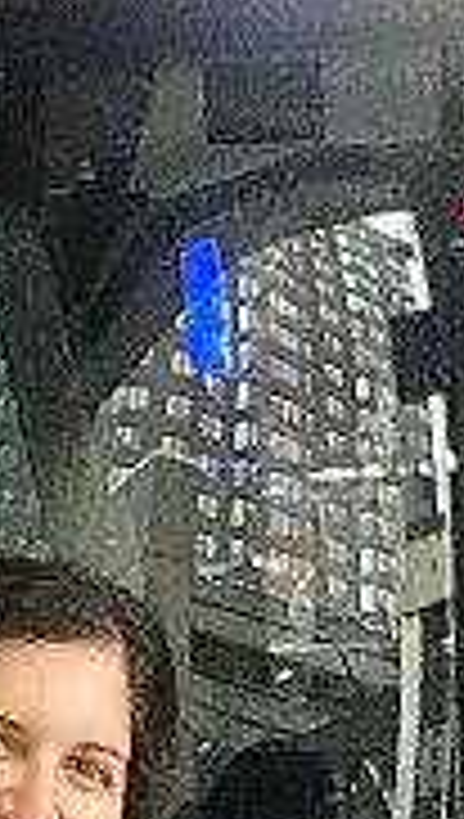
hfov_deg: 8.0
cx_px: 158
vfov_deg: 13.9
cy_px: 727
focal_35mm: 153
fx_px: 3331
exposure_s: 1/30
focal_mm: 2.87
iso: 40
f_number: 2.2
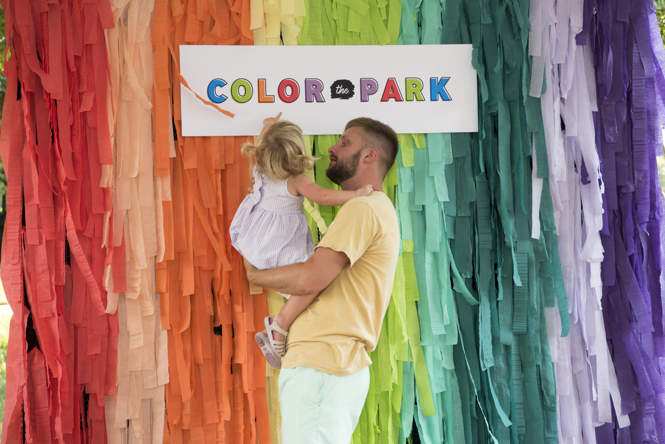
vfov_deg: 19.5
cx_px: 332
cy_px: 222
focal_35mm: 70
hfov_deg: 28.8
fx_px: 1293
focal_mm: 70
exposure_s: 1/60
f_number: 5.6
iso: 400
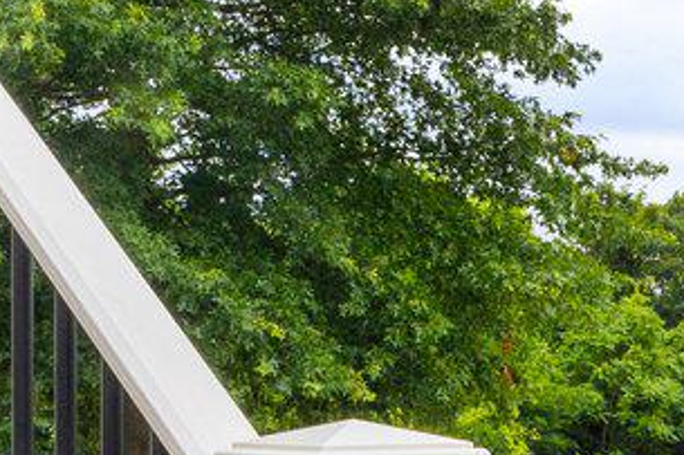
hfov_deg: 19.6
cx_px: 944
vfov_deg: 14.3
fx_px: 1785
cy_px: 467
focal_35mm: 94
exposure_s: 1/200
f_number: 14
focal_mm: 14
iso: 320
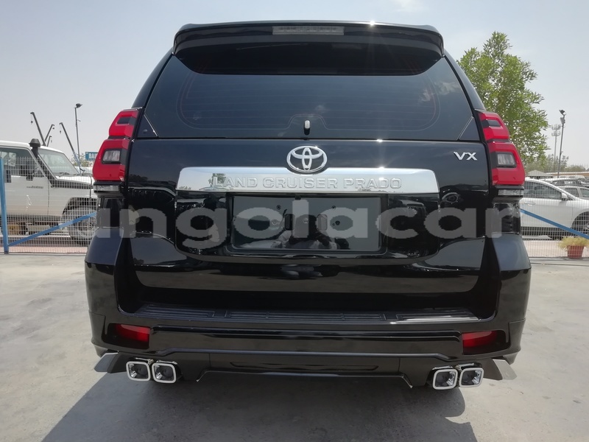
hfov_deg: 67.3
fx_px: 442
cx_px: 294
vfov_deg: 53.1
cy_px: 221
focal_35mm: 26
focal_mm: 3.46
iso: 50
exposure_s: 1/1130
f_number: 2.2
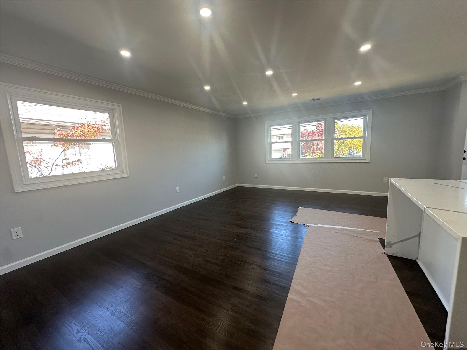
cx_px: 234
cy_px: 175
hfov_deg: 102.1
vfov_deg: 85.7
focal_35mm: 14
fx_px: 189
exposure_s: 1/120
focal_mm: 2.22
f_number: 2.2
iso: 160
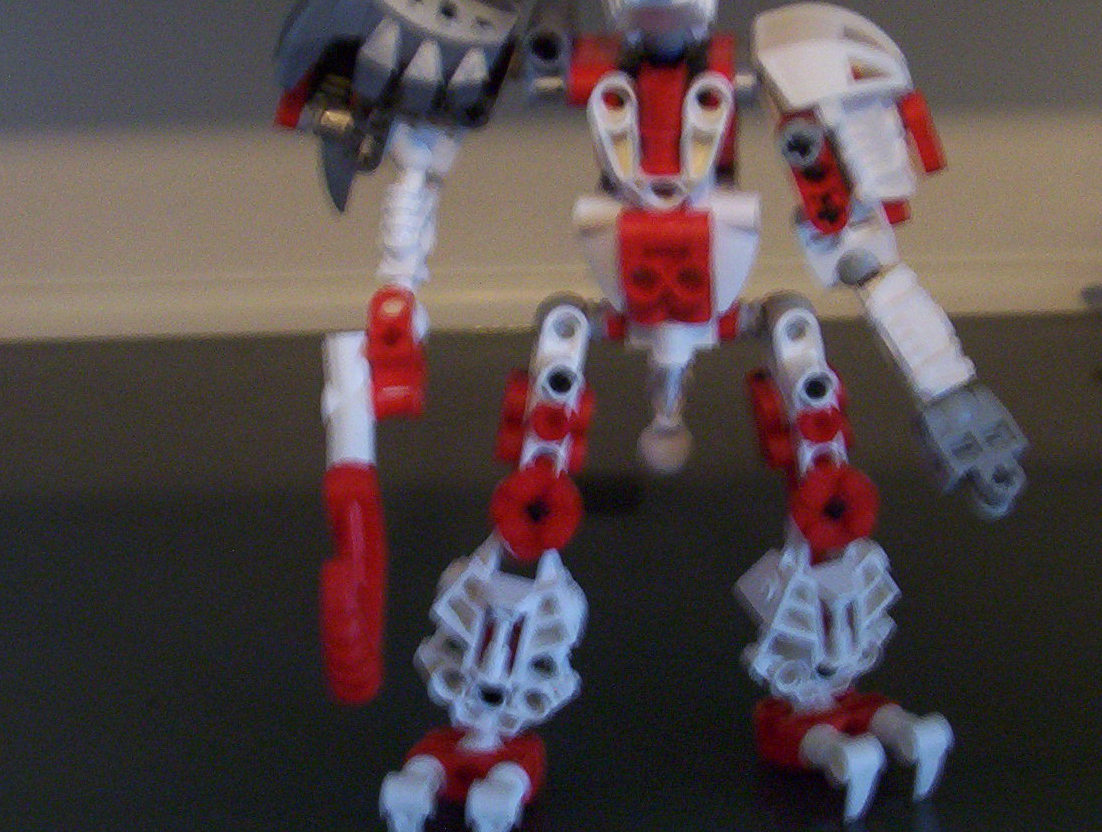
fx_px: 2553
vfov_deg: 18.5
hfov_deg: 24.3
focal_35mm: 80
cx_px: 666
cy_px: 346
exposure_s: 1/8
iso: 200
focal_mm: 7.1
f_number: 2.97
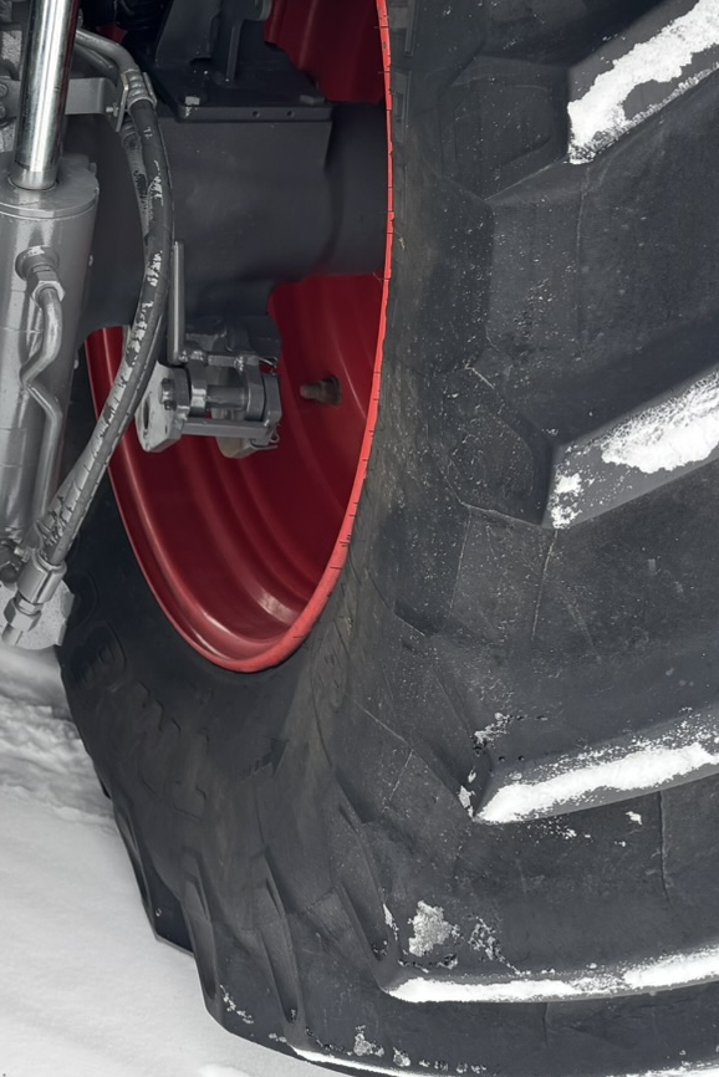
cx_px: -333
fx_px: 1766
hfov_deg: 20.1
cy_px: 180
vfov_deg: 32.8
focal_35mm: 59
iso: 80
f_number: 1.78
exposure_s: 1/562
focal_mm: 6.76
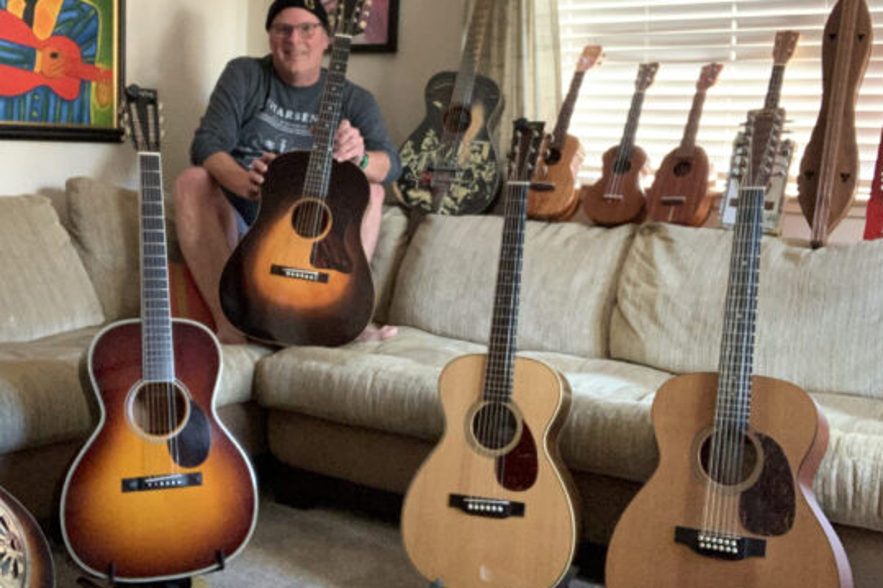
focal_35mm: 44
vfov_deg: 30.4
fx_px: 1079
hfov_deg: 44.4
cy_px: 224
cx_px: 387
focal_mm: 2.87
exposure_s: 1/30
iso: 400
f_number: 2.2
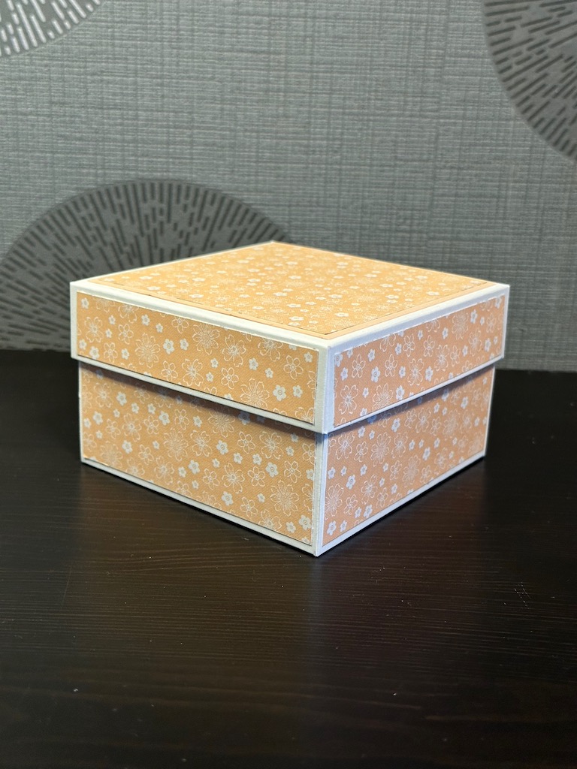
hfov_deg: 30.3
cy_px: 384
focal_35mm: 48
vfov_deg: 39.7
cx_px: 288
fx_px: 1067
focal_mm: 6.86
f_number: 1.78
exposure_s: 1/53
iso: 250
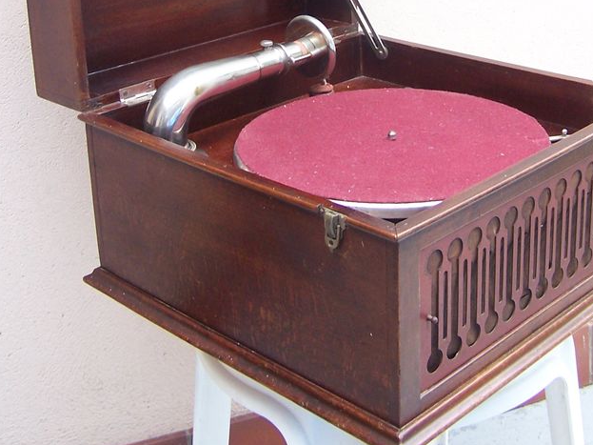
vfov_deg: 23.2
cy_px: 16
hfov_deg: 31.7
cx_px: 316
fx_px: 1045
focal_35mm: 61
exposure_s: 1/15
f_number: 2.8
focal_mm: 6.3
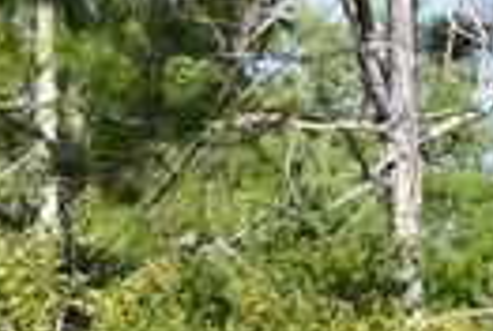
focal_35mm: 312
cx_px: 241
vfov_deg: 4.4
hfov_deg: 6.6
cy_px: 647
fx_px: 4282
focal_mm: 32
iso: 125
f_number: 8
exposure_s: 1/250
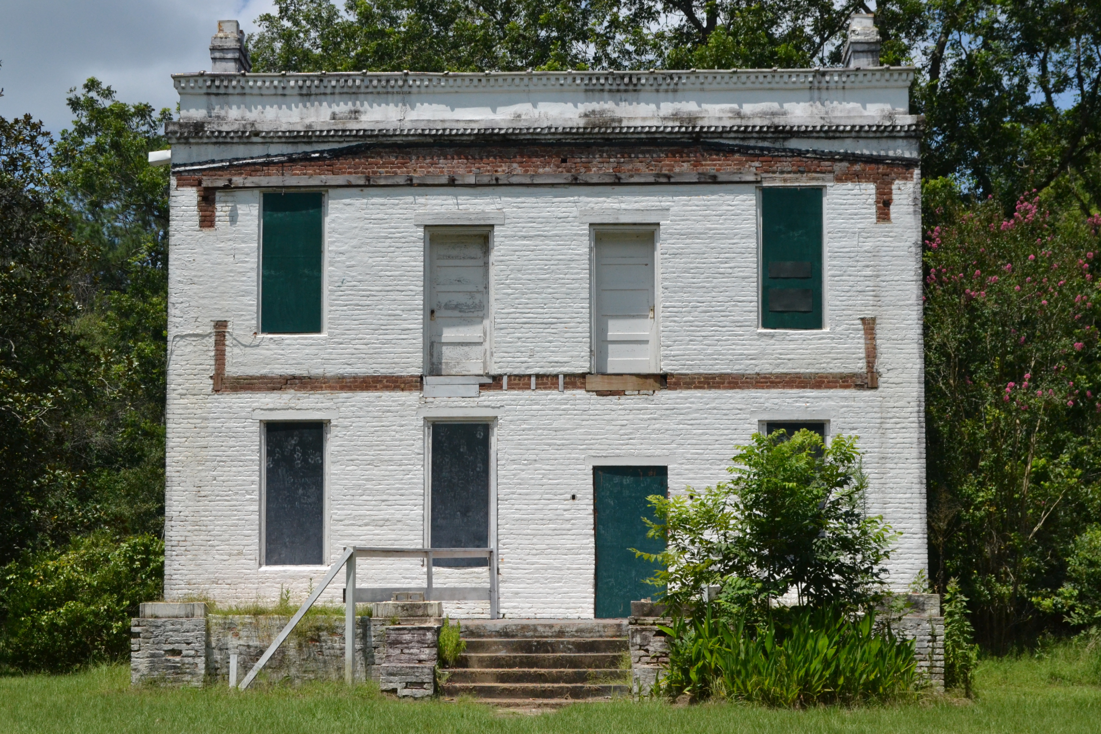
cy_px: 367
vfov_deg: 20.6
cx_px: 550
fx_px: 2018
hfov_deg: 30.5
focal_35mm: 66
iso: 1600
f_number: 8
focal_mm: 44
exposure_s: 1/4000
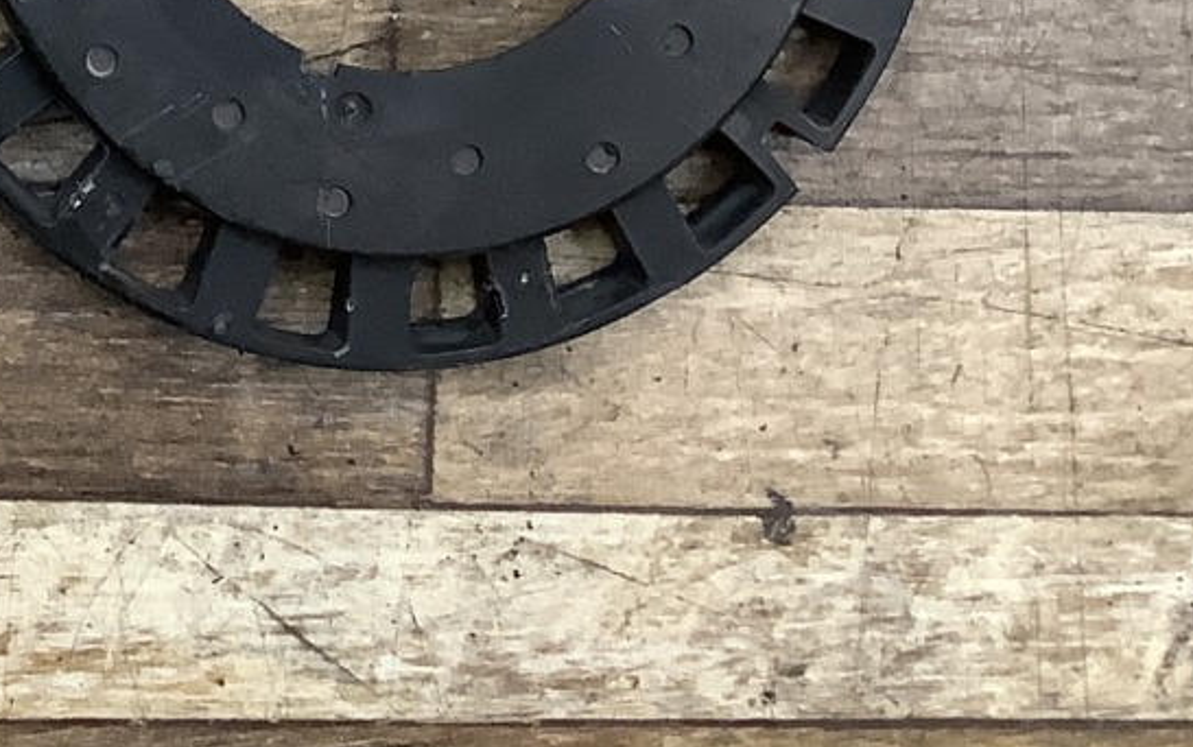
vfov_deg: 12.2
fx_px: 3221
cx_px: -472
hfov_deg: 19.0
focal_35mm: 99
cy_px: -589
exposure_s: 1/60
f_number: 2.4
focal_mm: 3.3
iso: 125
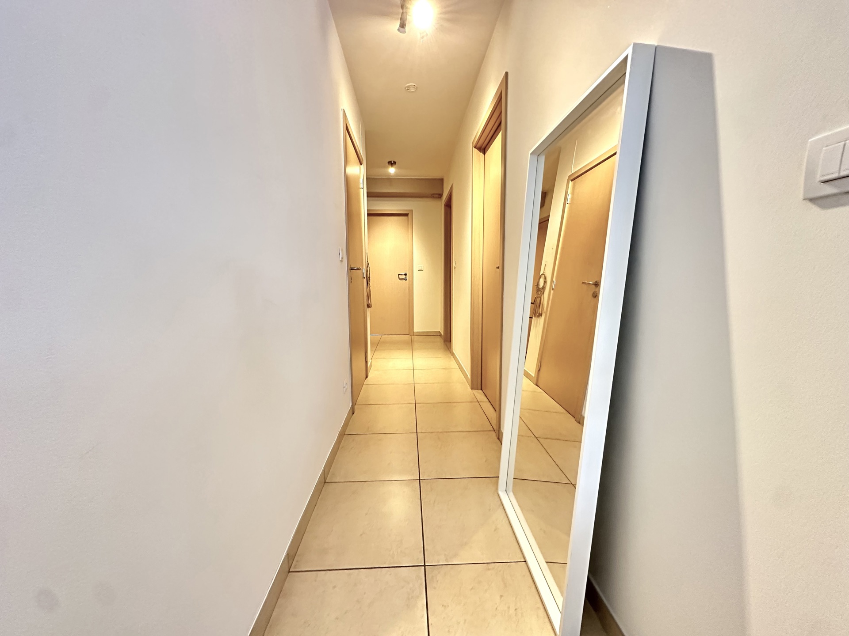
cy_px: 318
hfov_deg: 102.1
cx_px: 424
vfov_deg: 85.7
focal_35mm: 14
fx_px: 343
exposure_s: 1/50
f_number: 2.2
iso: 640
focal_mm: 2.22
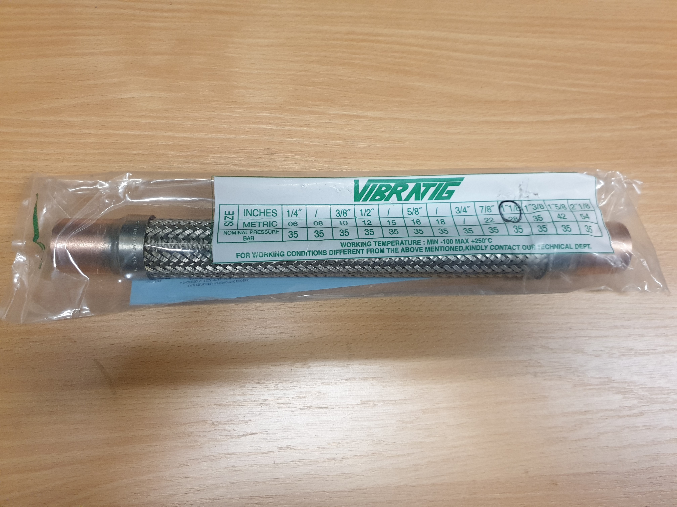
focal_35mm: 26
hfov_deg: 67.3
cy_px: 254
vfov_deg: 53.1
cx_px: 338
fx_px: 508
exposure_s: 1/50
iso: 320
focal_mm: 4.3
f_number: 1.5
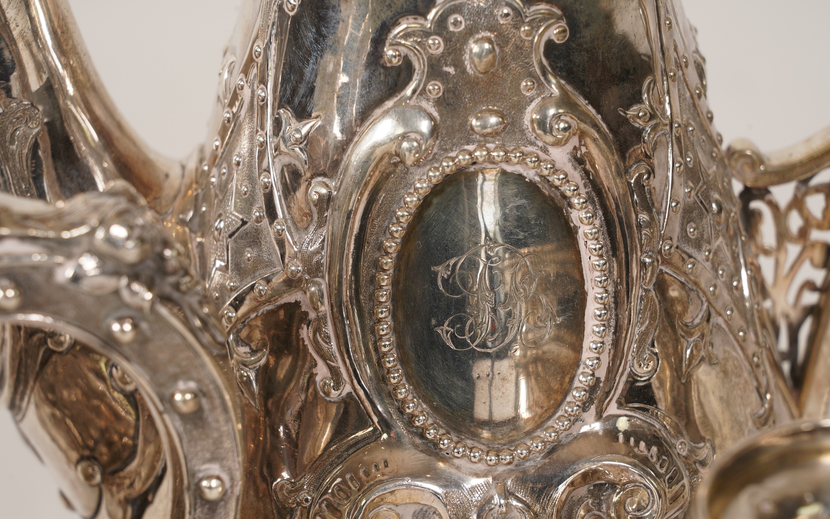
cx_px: 416
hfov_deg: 19.3
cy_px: 276
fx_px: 2443
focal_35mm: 108
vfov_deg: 12.1
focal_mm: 105
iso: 500
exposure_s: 1/125
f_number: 11
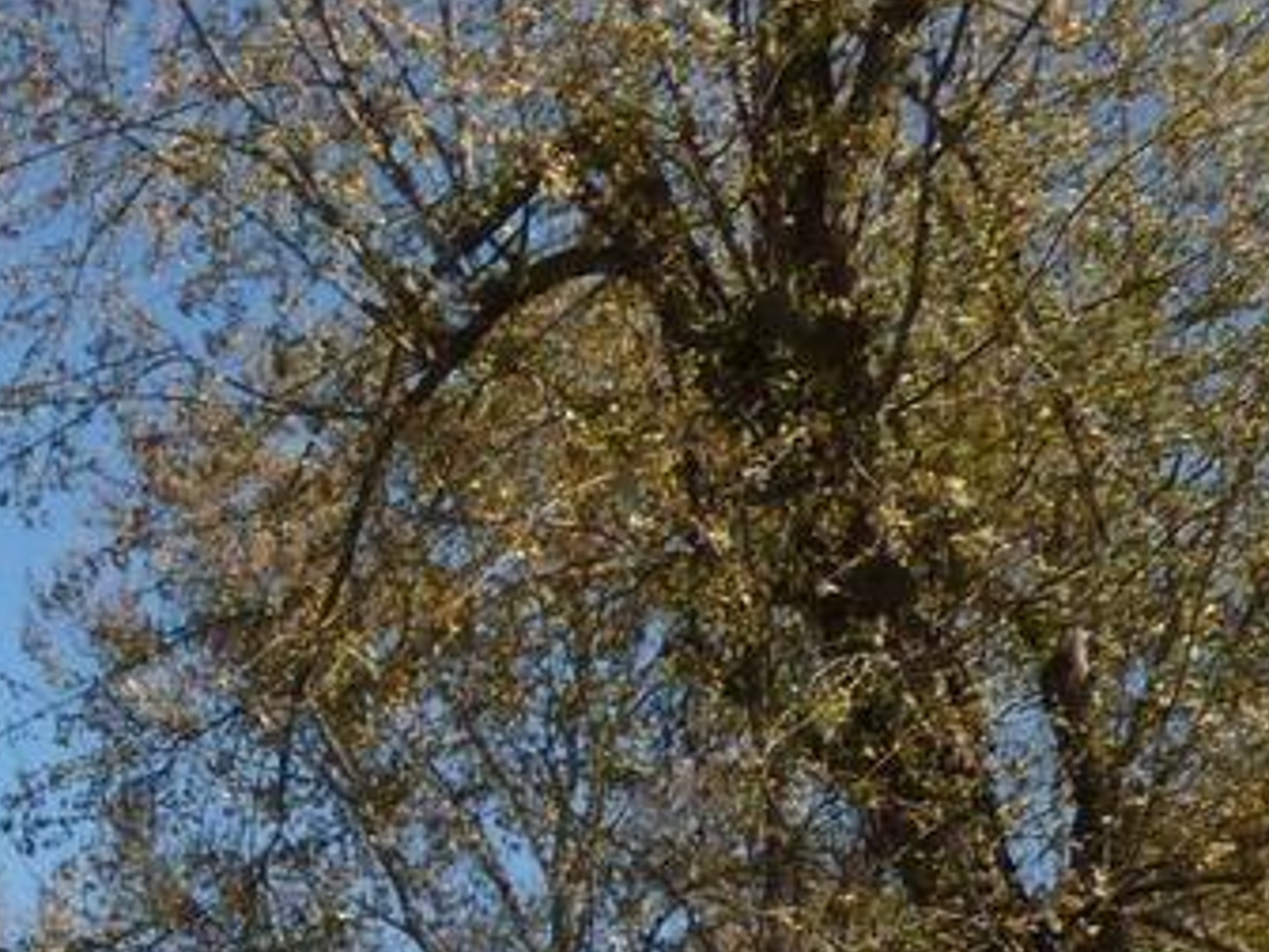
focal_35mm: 120
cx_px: -1088
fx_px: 4399
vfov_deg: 11.0
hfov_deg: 14.3
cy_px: 2002
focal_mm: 5
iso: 100
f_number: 3.3
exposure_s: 1/1000
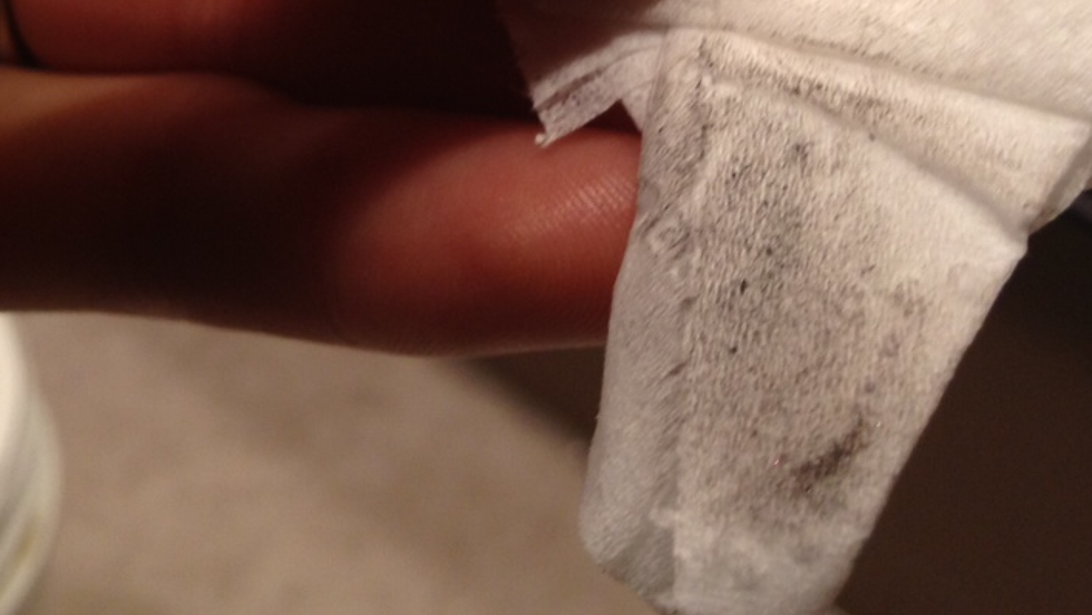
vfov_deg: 13.1
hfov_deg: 24.1
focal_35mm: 88
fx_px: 2549
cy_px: -267
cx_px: 374
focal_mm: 4.28
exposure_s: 1/20
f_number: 2.4
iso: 64
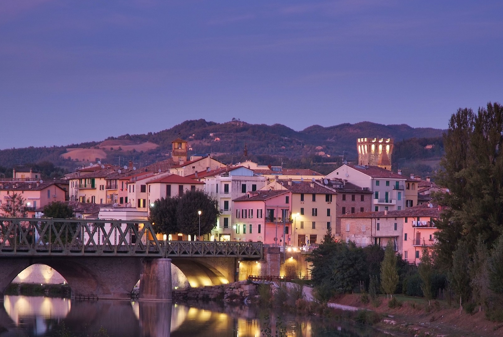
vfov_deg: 8.8
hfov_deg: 13.1
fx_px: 2196
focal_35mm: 157
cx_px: 278
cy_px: 238
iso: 200
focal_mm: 70
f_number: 4.5
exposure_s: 1.1
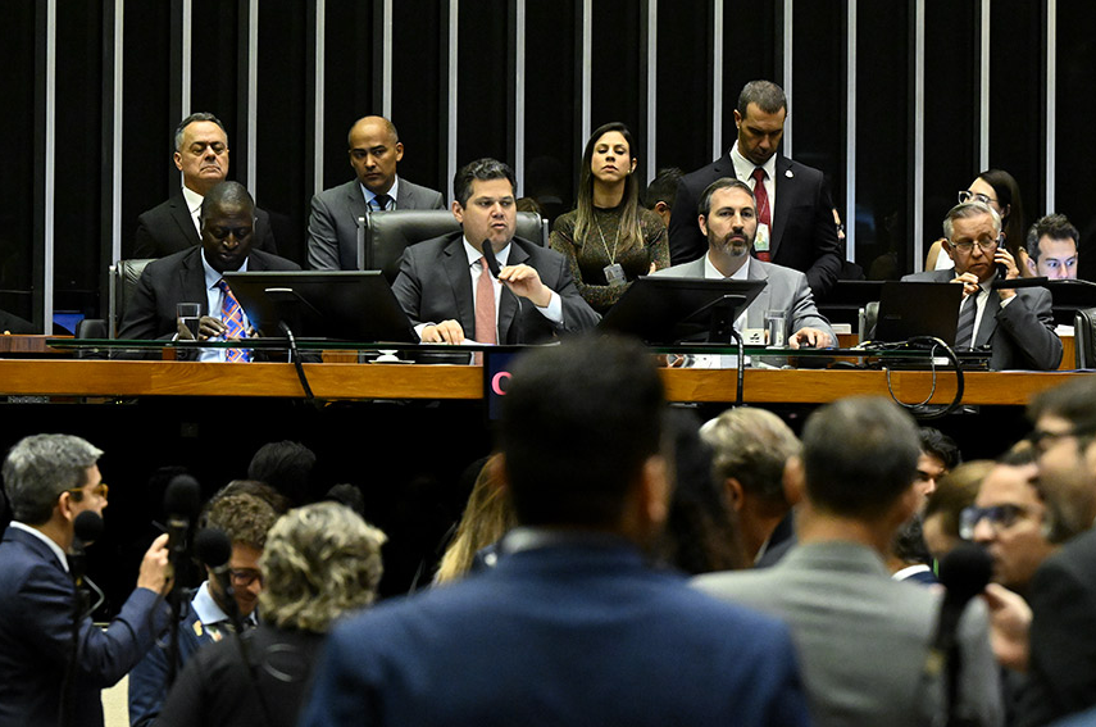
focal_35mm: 173
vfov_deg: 7.9
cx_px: 546
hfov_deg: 11.9
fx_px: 5258
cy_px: 364
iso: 6400
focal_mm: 115
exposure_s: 1/160
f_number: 4
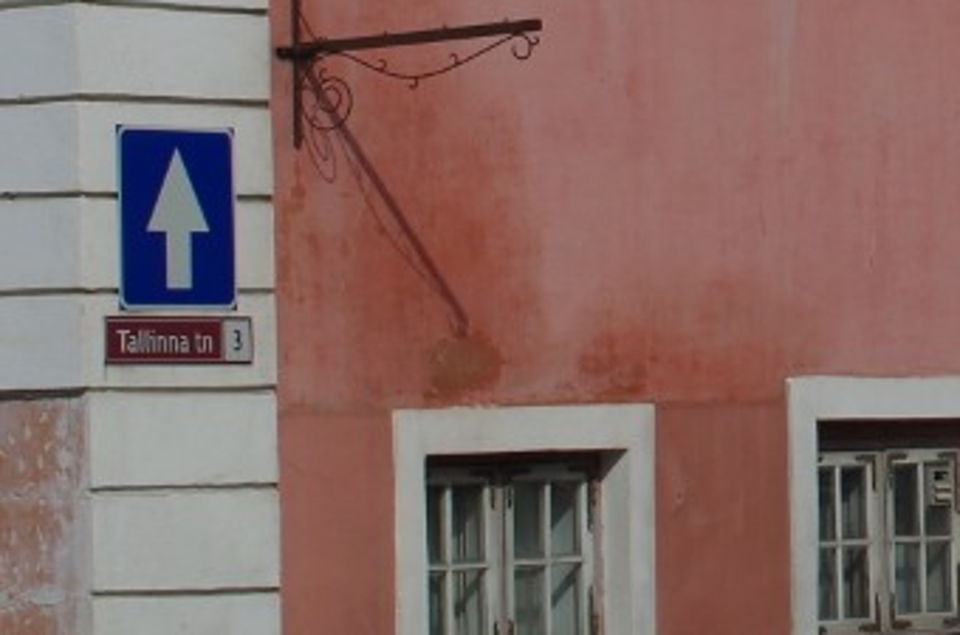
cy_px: -212
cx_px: 1347
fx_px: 6252
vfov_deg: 5.8
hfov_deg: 8.6
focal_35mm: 235
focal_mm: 33
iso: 100
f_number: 14
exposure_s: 1/160
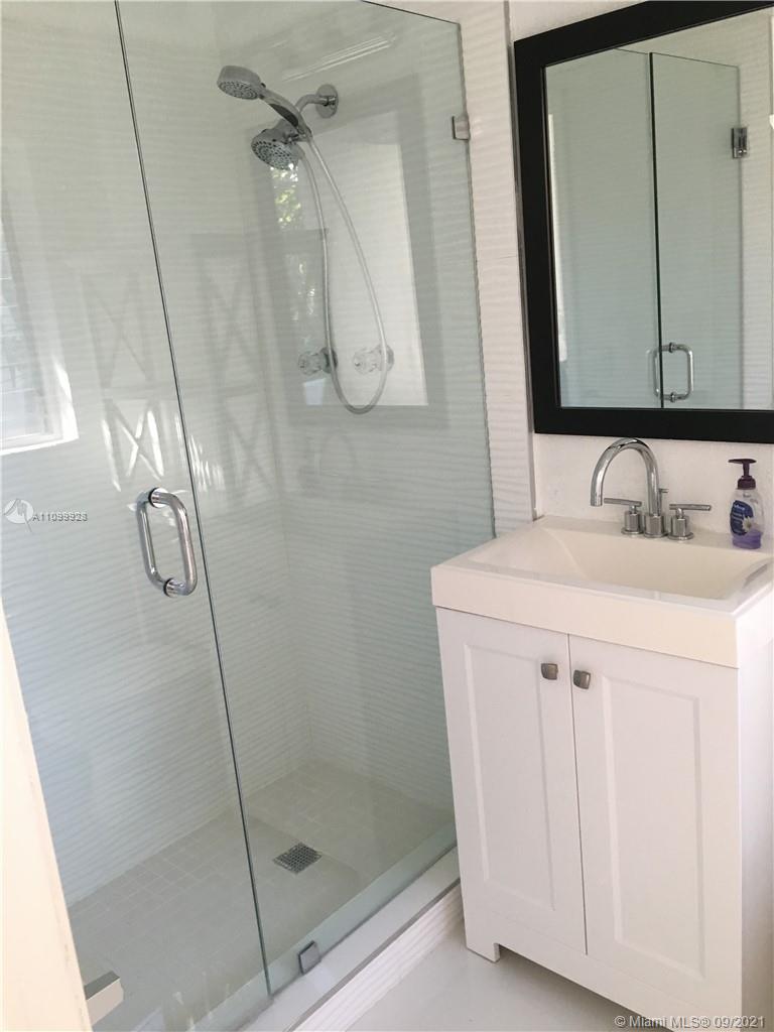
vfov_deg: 61.7
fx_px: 865
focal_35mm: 29
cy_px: 516
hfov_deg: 48.2
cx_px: 387
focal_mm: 4.15
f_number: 2.2
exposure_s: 1/30
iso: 80
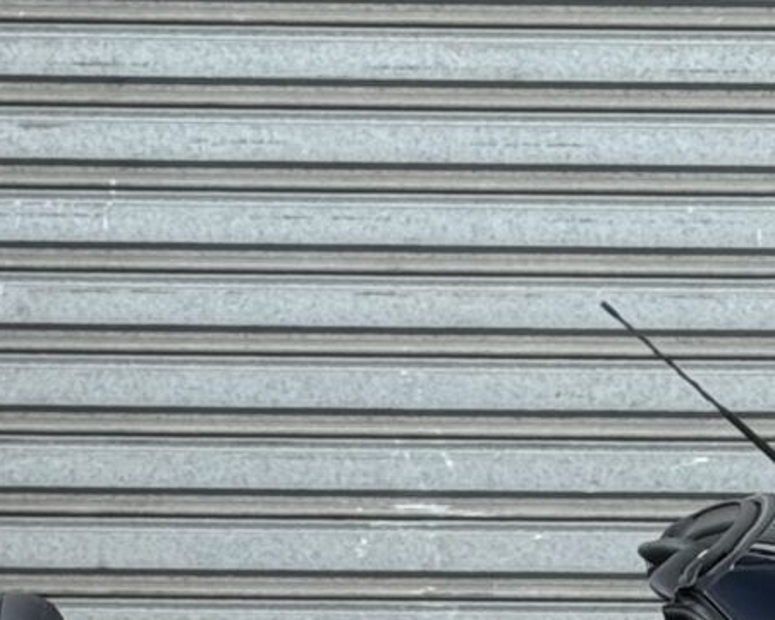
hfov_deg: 7.3
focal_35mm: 266
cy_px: 1053
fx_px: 6103
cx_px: 583
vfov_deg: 5.7
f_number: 1.78
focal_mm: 6.76
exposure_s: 1/1377
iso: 80
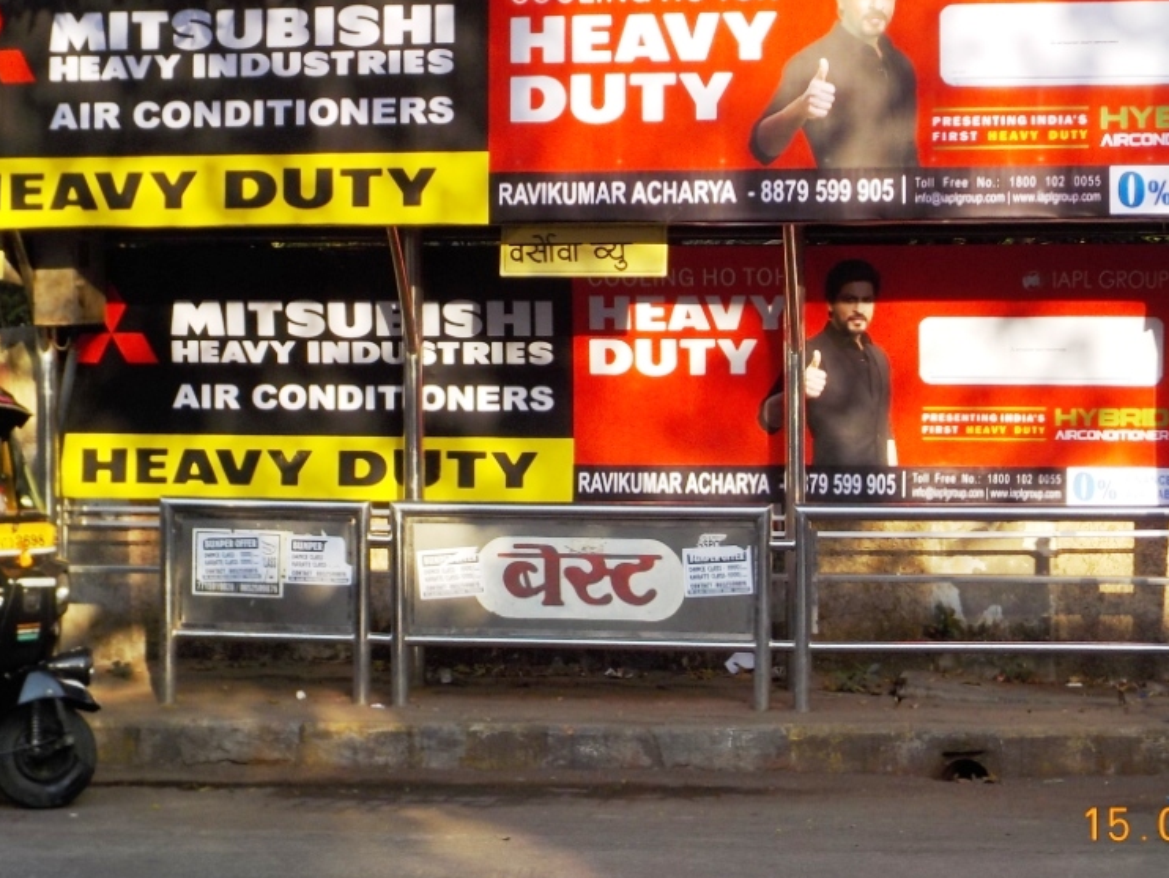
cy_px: 344
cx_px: 599
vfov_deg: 18.4
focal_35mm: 80
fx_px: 2703
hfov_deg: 24.4
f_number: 4.7
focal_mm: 7.9
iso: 125
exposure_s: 1/160
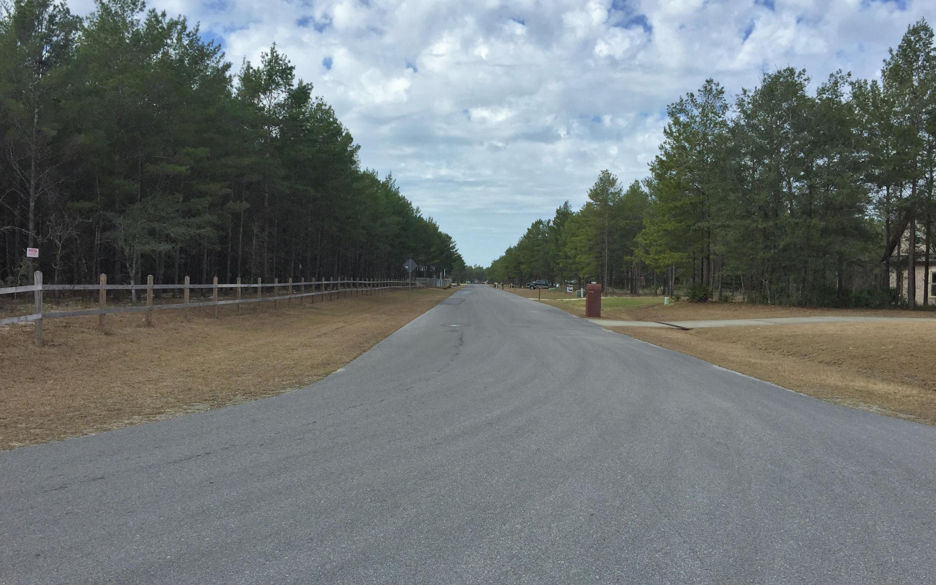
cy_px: 304
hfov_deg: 61.2
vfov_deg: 40.6
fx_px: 791
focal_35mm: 31
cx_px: 470
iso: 32
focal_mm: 4.15
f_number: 2.2
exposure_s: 1/2639
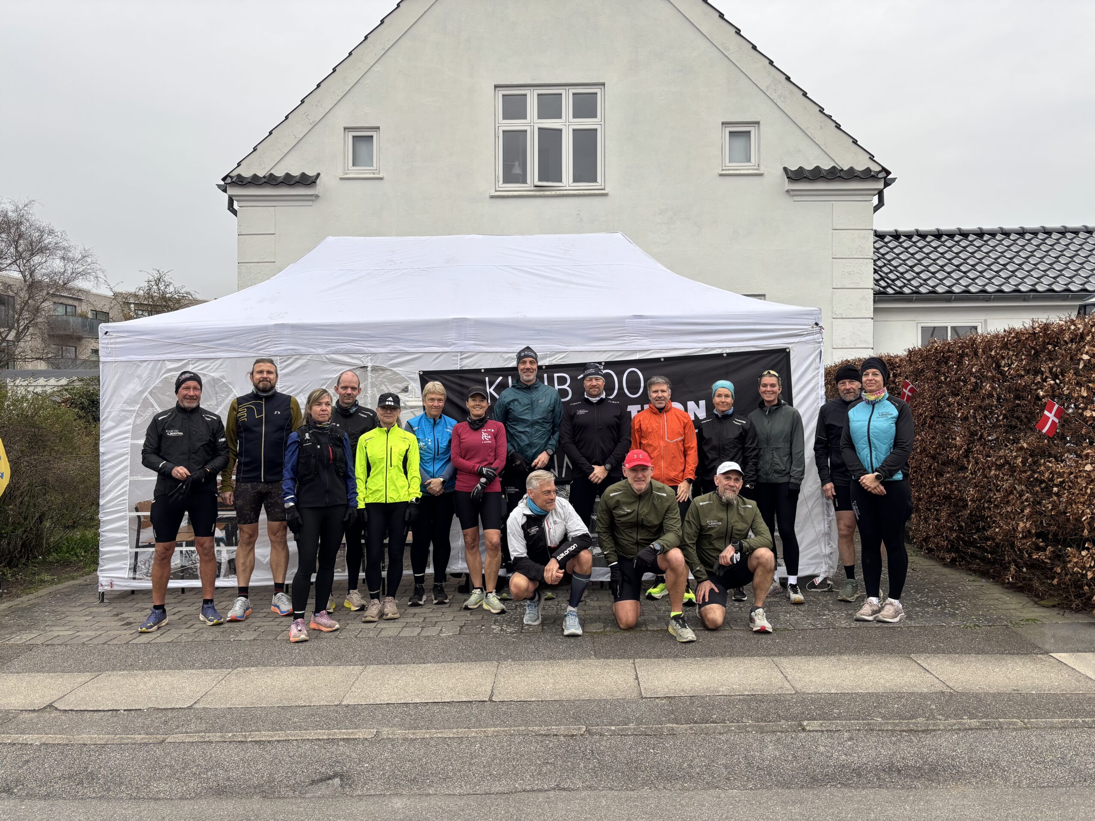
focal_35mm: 26
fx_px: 822
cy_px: 410
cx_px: 548
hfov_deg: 67.3
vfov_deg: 53.1
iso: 40
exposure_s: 1/148
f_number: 1.6
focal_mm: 5.96
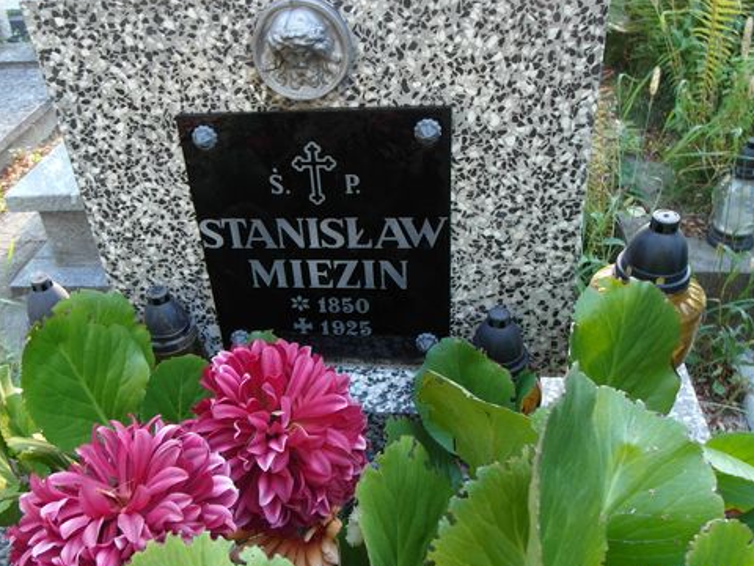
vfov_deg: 44.2
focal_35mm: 32
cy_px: 288
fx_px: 697
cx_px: 322
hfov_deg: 56.6
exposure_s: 1/45
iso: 120
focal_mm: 5.2
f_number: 2.5
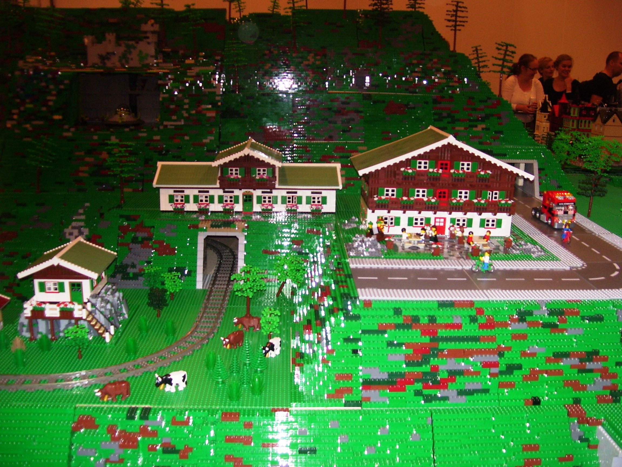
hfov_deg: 51.4
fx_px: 647
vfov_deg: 39.7
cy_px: 234
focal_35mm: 36
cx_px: 311
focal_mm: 6
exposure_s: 1/60
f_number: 2.7
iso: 80
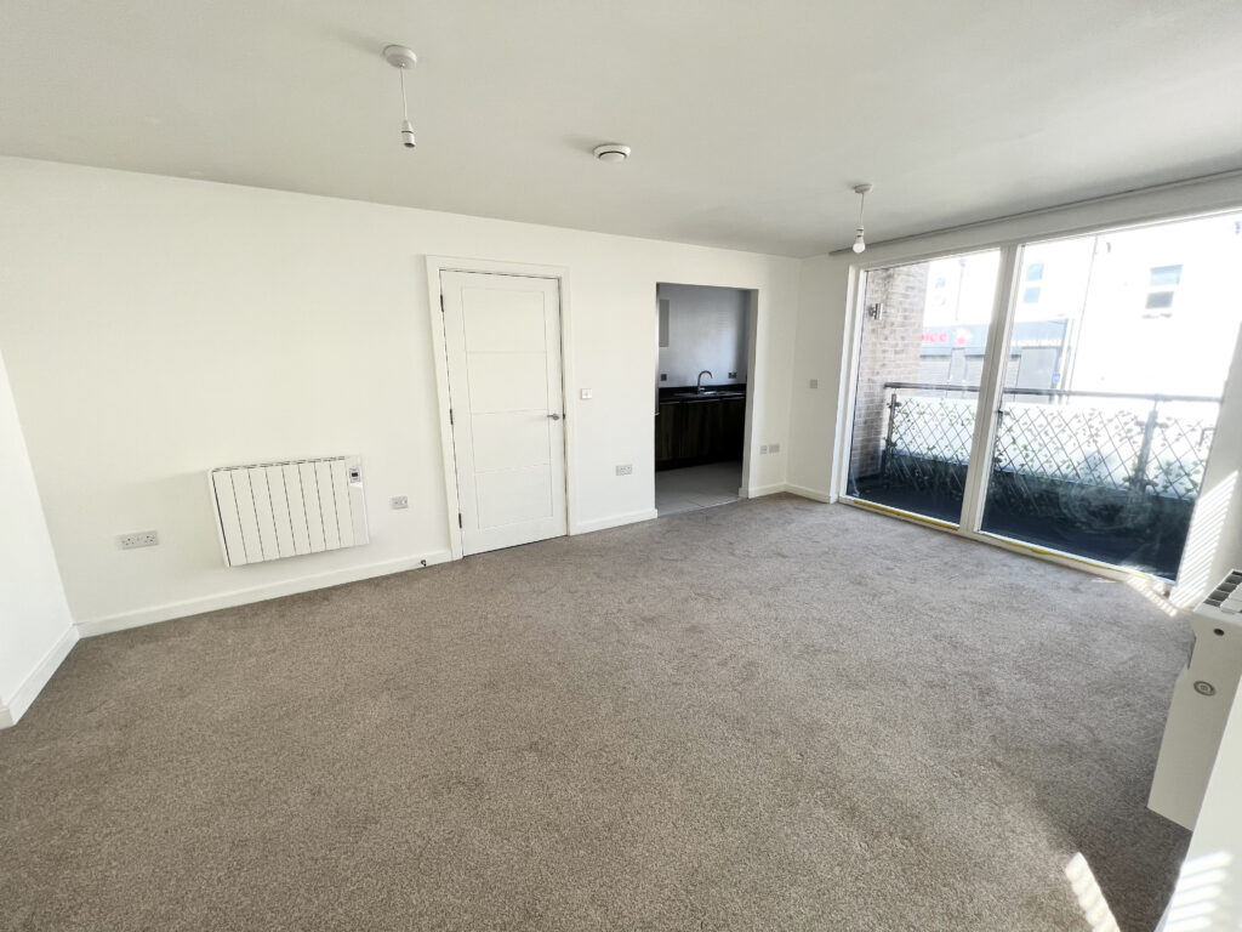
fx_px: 466
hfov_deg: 106.2
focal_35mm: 13
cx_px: 621
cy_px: 466
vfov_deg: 89.9
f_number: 1.8
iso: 40
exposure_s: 1/99
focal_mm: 1.57
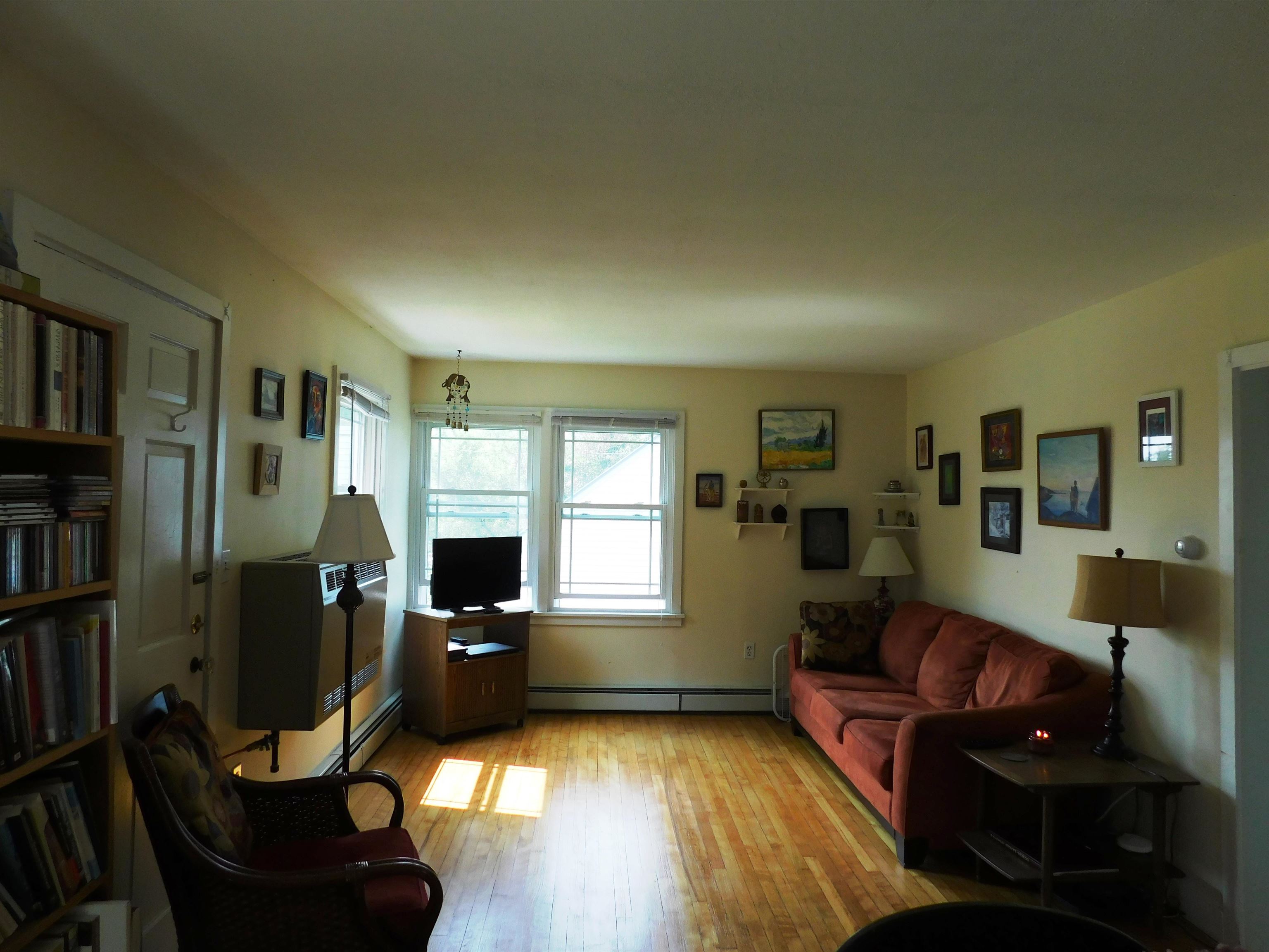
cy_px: 476
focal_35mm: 23
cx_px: 634
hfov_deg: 73.9
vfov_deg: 58.9
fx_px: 843
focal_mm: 4
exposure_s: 1/80
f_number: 3
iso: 125
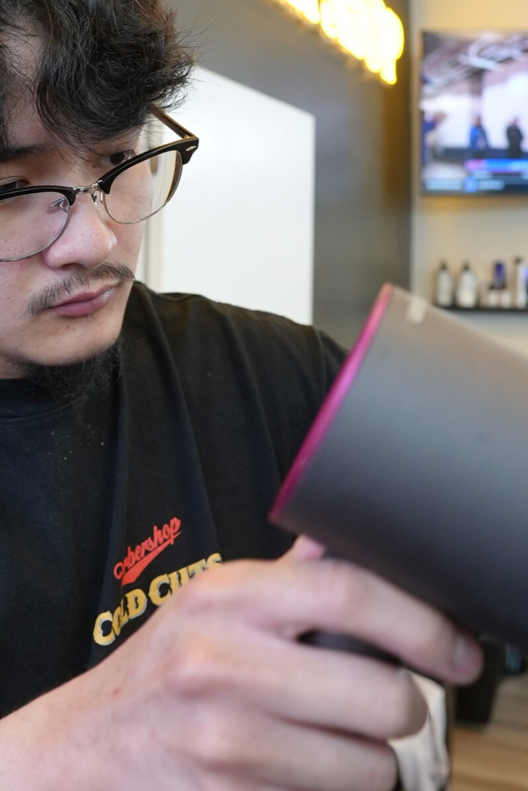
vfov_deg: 44.9
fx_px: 945
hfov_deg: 29.6
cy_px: 275
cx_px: 31
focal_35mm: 43
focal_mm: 20
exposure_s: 1/160
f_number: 4
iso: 1600
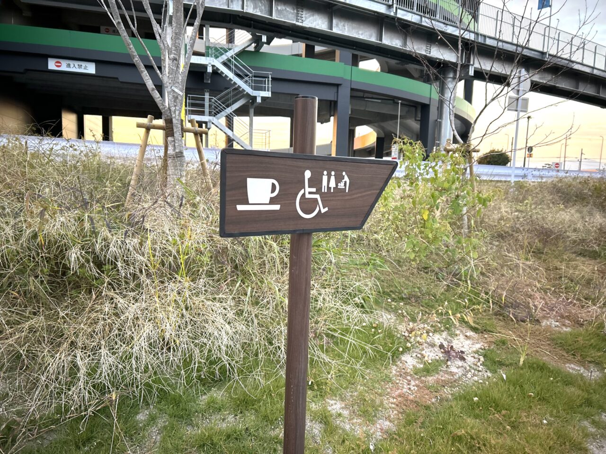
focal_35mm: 26
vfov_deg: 53.1
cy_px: 227
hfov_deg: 67.3
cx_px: 303
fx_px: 455
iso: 125
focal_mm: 5.7
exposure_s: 1/82
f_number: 1.5
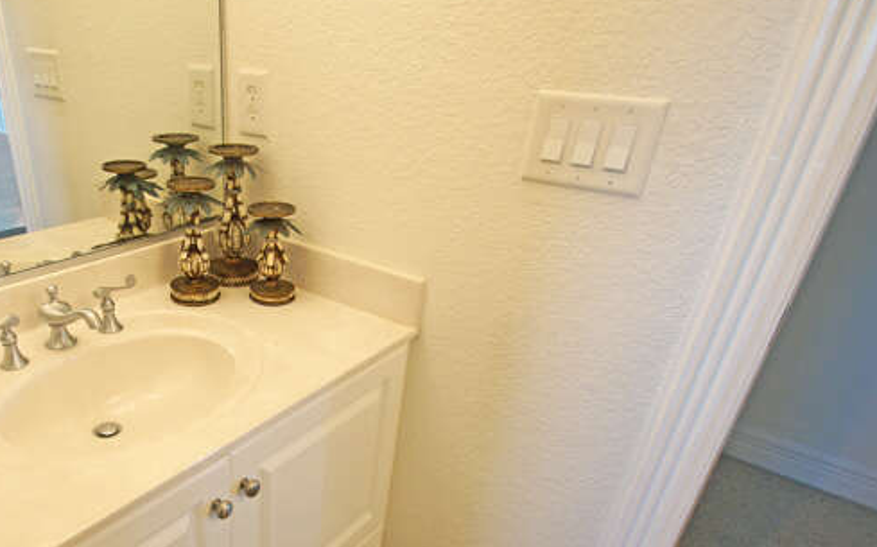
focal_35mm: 24
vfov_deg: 50.2
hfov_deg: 71.6
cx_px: 264
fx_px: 573
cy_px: 359
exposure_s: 1/60
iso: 320
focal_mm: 10
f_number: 4
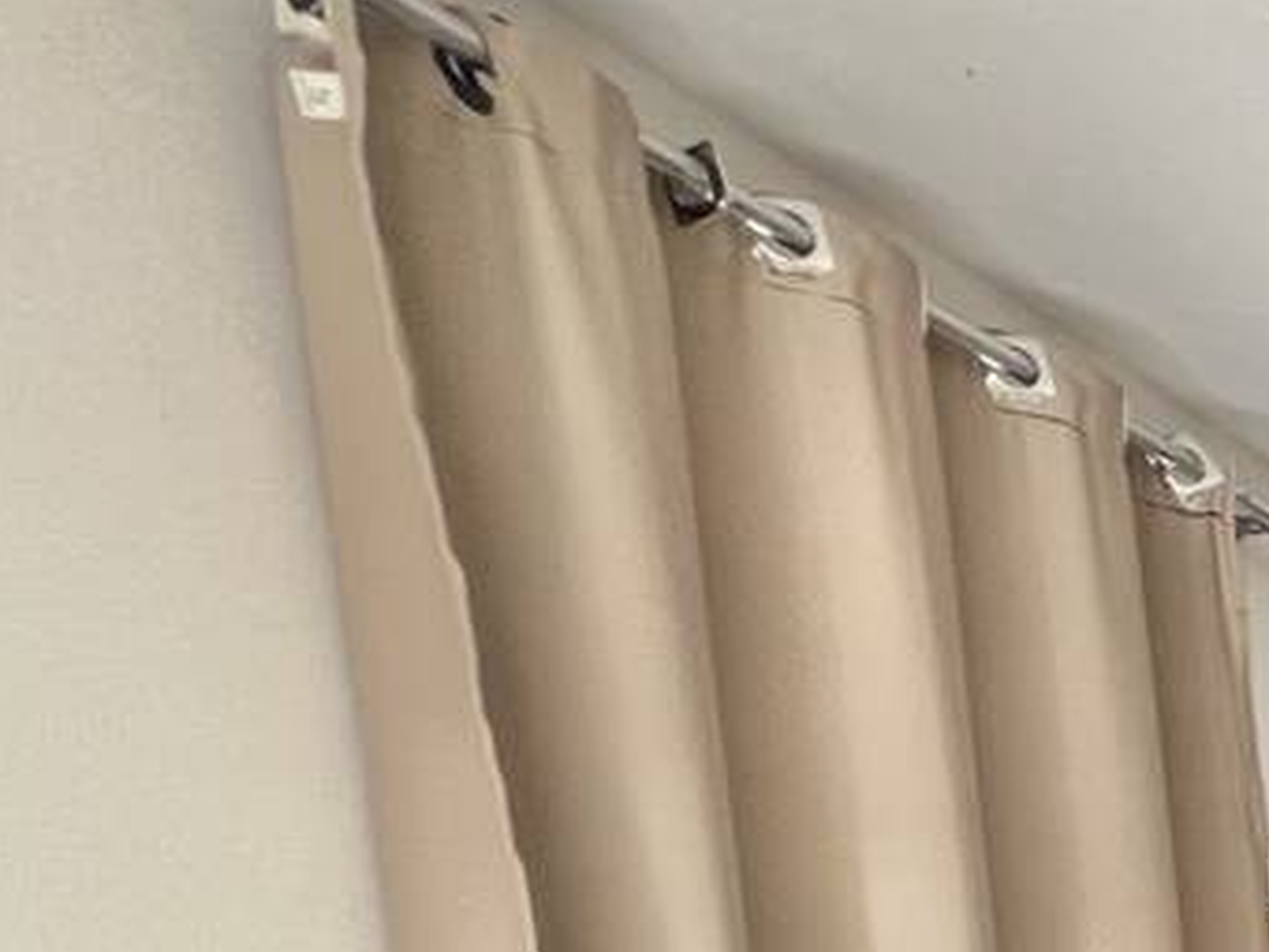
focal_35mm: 55
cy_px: 1654
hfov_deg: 18.2
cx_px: 2669
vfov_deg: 20.2
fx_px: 2016
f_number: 1.8
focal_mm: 1.57
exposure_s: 1/99
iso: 200
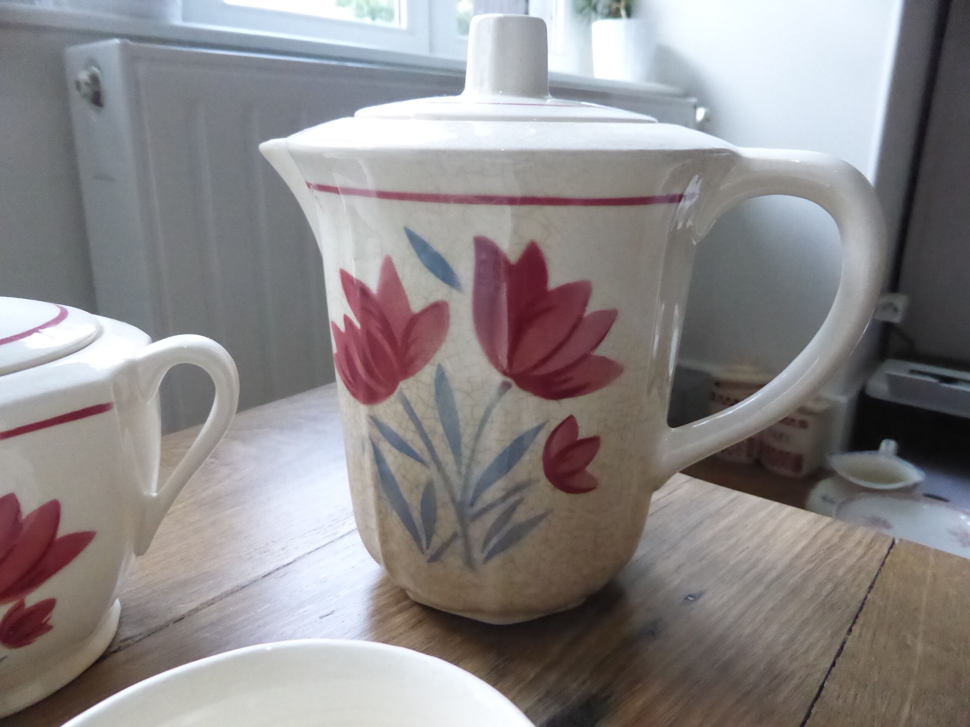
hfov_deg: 69.4
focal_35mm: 25
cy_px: 364
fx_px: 701
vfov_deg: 54.9
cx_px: 485
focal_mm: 4.3
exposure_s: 1/100
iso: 1600
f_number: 3.3
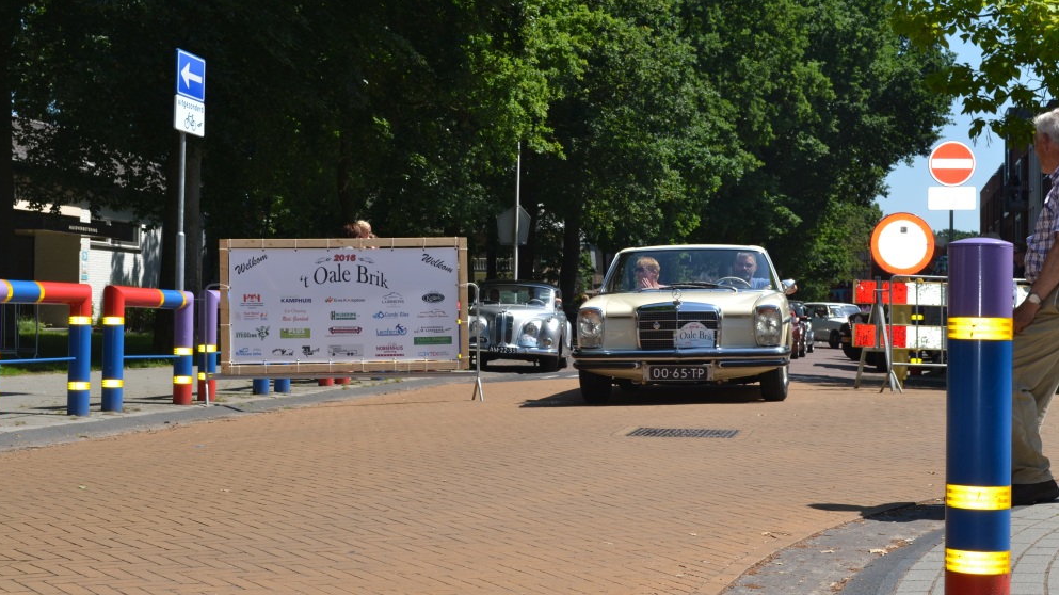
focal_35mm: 57
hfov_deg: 36.6
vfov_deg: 21.1
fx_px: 1600
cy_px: 285
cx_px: 527
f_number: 9
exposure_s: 1/200
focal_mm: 36
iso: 100
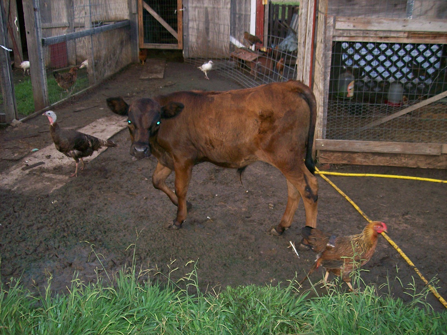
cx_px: 224
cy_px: 168
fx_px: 464
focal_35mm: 36
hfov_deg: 51.4
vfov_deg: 39.6
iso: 80
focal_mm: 6
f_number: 2.7
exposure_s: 1/64
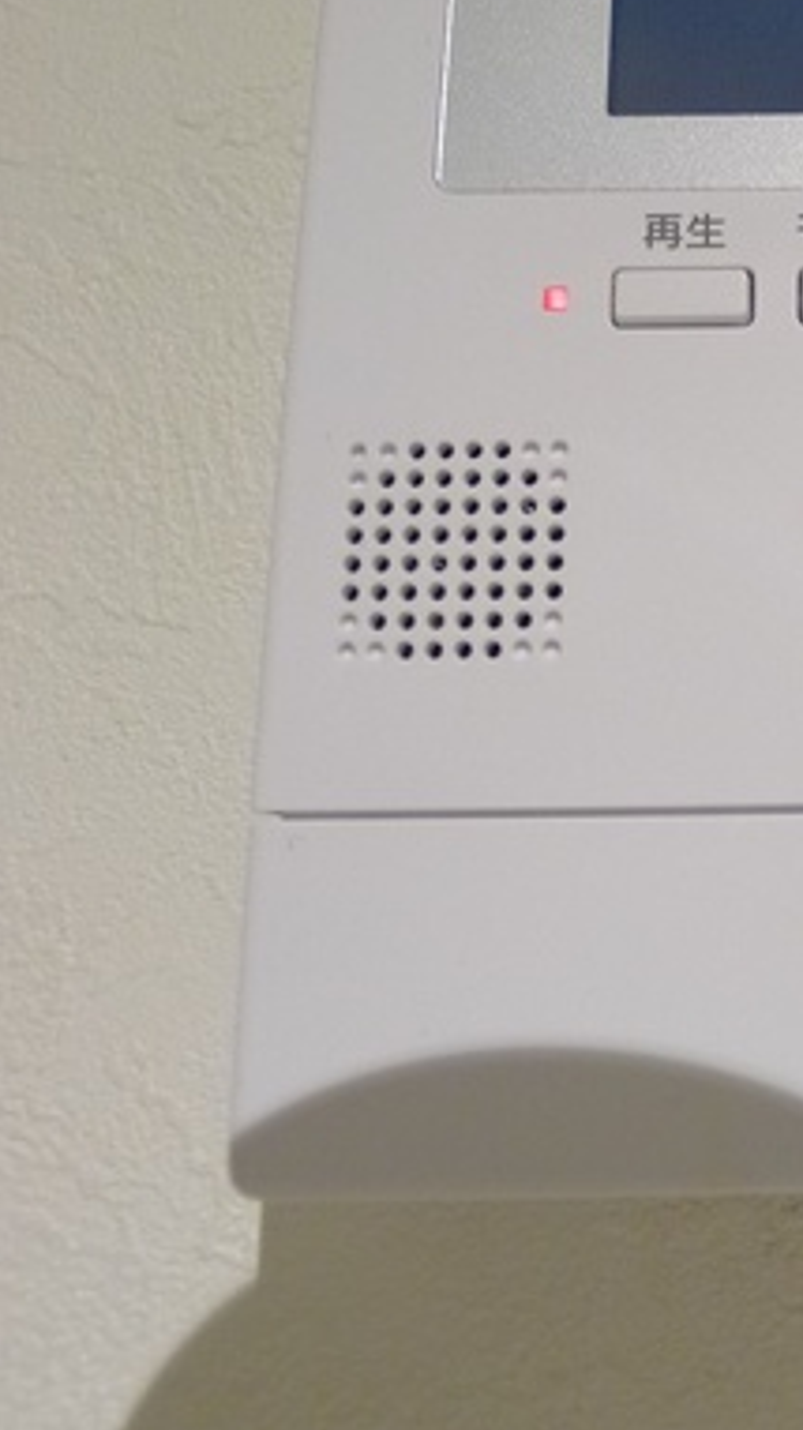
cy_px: 473
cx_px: 951
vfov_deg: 42.3
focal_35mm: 48
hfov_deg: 22.9
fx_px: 1819
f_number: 2
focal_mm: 5.1
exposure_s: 1/25
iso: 200
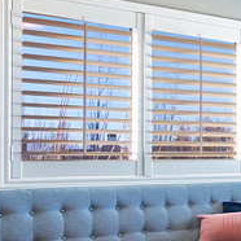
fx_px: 591
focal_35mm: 75
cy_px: 176
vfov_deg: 22.9
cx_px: 586
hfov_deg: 14.5
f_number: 7.1
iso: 1250
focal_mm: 16
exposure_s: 1/13
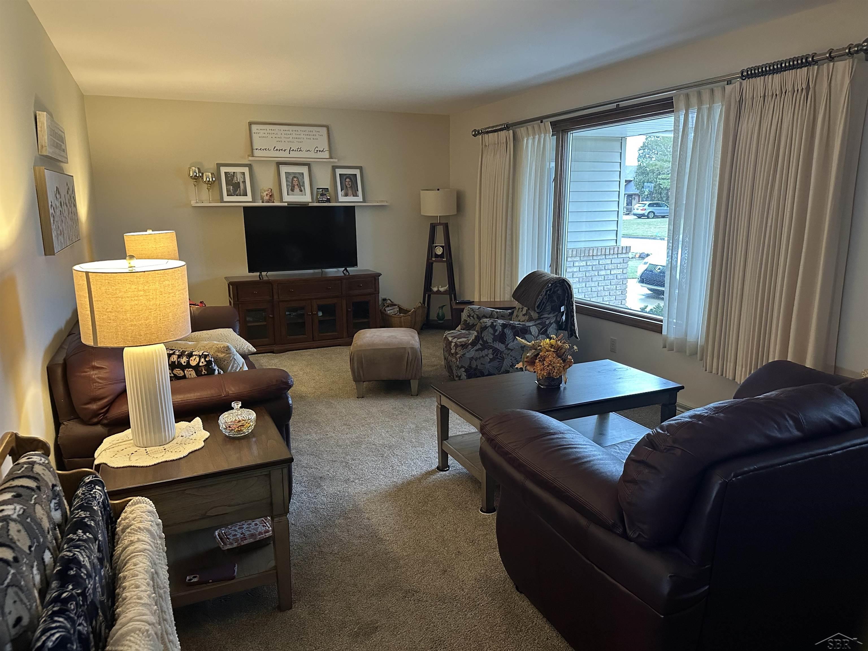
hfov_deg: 71.6
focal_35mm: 24
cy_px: 326
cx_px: 434
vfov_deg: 56.8
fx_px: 602
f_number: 1.78
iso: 500
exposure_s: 1/60
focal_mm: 6.86
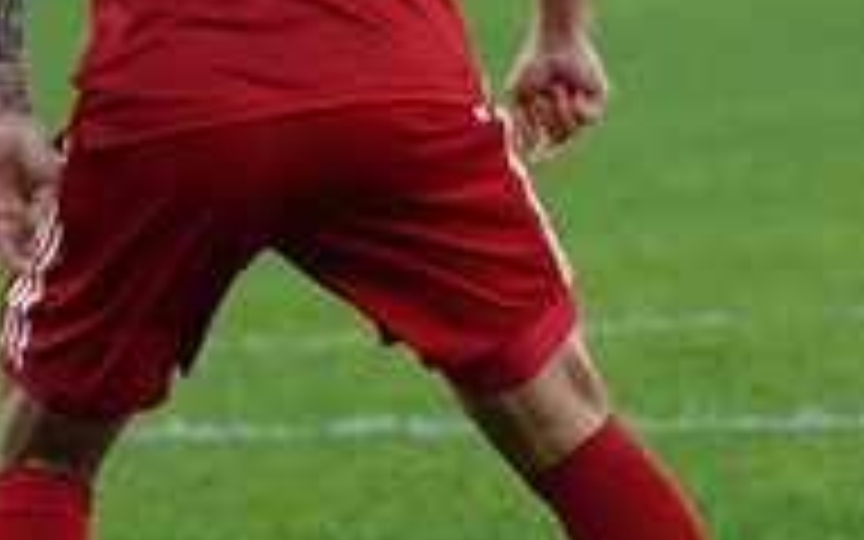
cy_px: -272
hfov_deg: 2.6
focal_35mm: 815
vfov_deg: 1.6
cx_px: 459
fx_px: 19191
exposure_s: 1/2000
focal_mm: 229
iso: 4000
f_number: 5.6
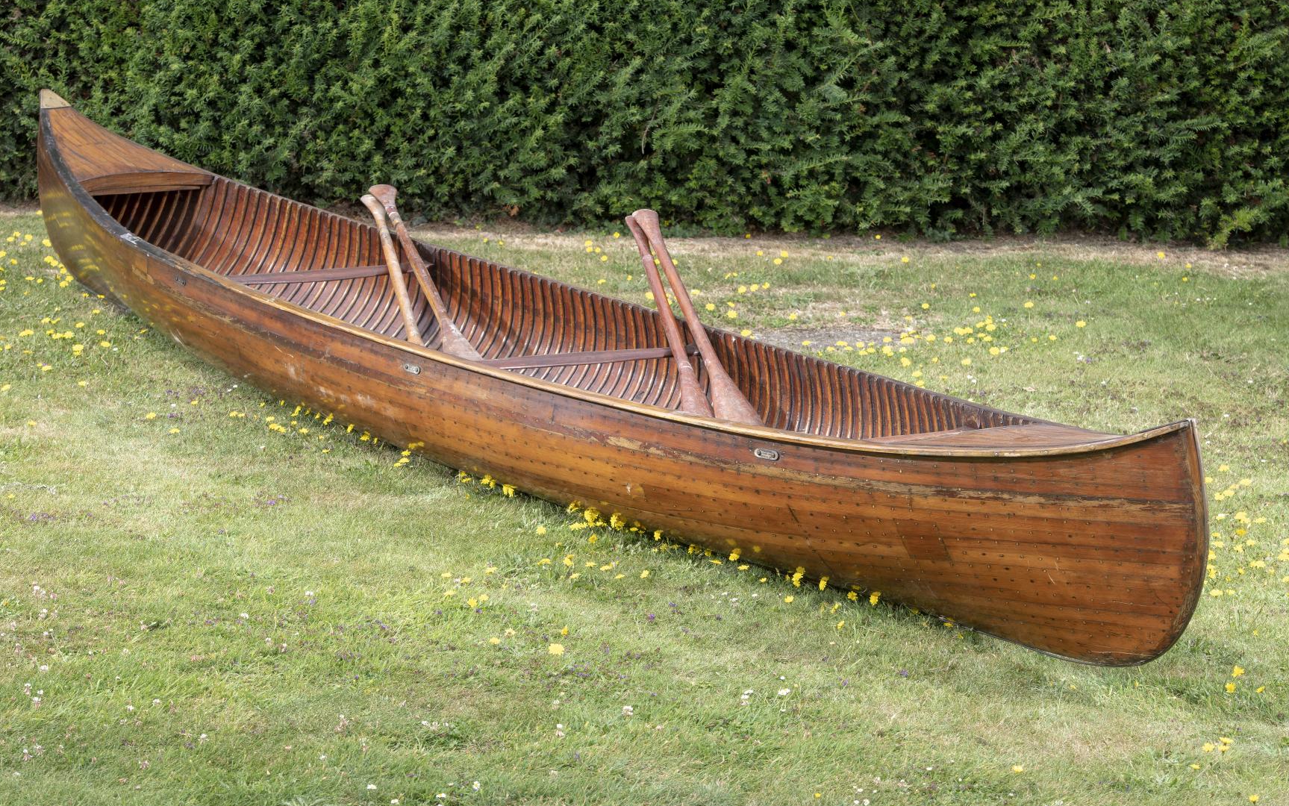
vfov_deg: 11.1
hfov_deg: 17.7
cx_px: 615
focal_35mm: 118
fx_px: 4146
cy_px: 335
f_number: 9
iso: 100
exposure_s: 1/125
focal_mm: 100
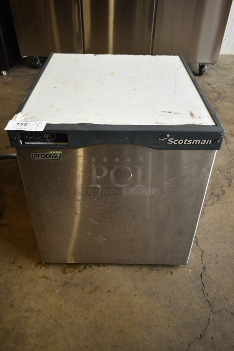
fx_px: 263
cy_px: 176
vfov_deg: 67.3
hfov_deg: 48.0
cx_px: 117
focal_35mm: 27
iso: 200
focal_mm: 18
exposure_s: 1/30
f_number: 3.5
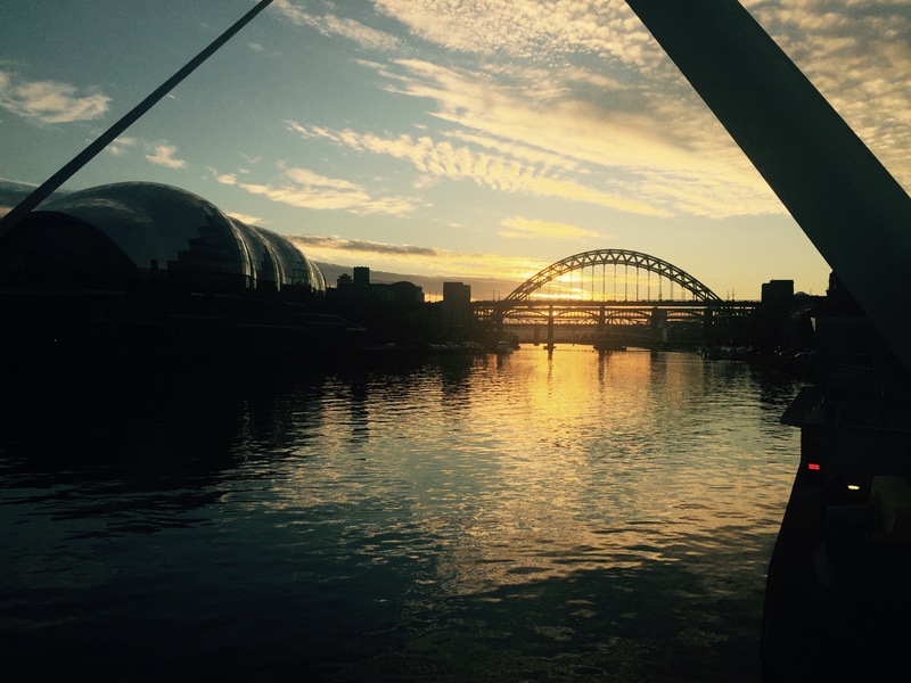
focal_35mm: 29
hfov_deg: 61.7
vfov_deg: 48.2
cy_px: 342
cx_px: 456
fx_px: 763
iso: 32
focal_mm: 4.15
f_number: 2.2
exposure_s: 1/2639
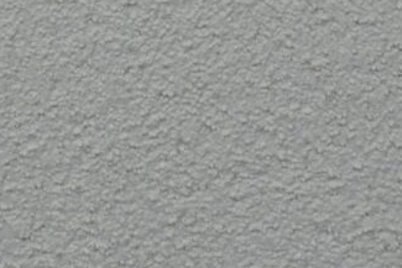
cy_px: -780
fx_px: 2904
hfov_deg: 7.9
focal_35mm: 260
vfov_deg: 4.8
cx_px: 204
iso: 360
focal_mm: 22
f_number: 5.6
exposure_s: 1/125
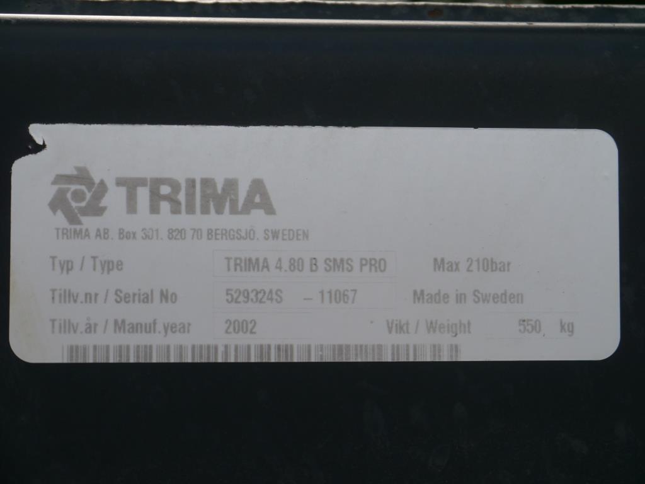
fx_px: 1565
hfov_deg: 23.3
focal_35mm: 84
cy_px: 242
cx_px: 322
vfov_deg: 17.6
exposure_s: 1/200
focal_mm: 42
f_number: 7.1
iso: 160
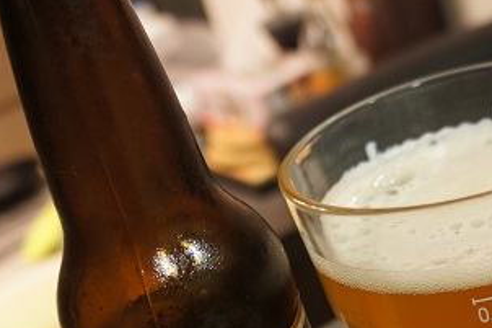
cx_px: 336
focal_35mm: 67
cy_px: 310
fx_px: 915
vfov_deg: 19.8
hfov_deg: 29.8
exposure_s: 1/40
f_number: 3.5
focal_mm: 18
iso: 800
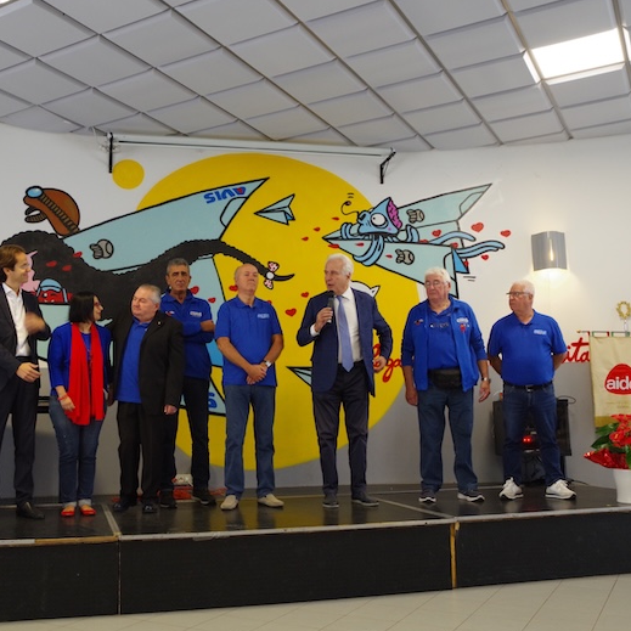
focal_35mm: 38
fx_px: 784
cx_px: 249
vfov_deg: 43.9
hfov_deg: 43.6
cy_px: 321
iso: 3200
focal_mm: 29
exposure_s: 1/50
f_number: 6.3
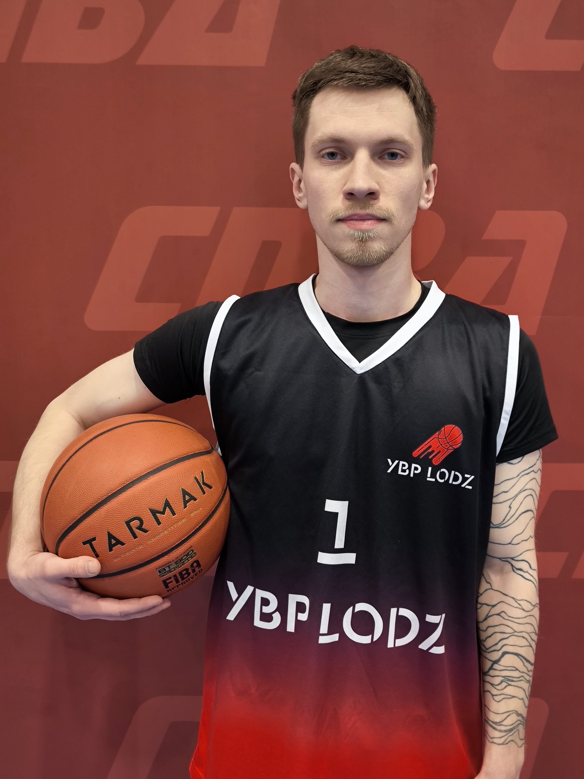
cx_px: 292
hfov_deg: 49.7
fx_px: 630
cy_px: 390
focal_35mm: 28
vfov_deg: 63.4
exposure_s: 1/50
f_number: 1.9
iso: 200
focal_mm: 6.92
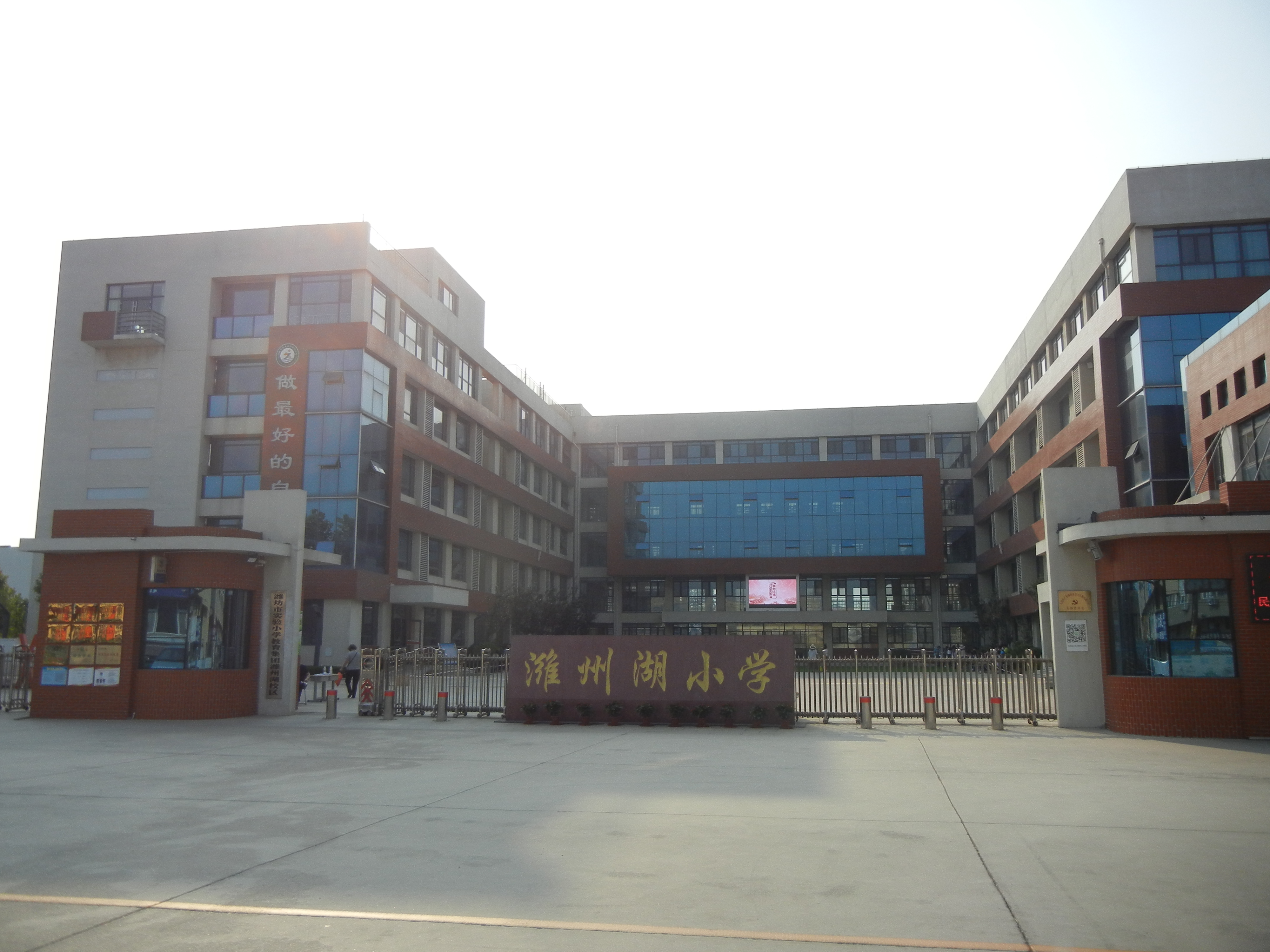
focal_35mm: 30
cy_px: 476
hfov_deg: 60.0
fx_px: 1101
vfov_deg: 46.8
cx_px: 635
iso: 160
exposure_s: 1/425
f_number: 7
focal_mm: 5.4
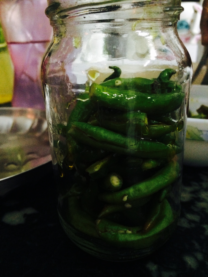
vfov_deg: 60.0
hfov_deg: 46.8
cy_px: 138
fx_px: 240
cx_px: 104
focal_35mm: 30
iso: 400
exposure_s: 1/15
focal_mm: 4.12
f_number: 2.2
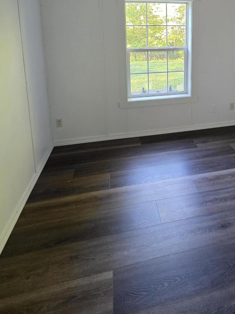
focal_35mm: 22
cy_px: 61
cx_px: 161
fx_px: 199
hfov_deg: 59.3
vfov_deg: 68.8
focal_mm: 2.2
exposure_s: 1/60
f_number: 1.9
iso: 640
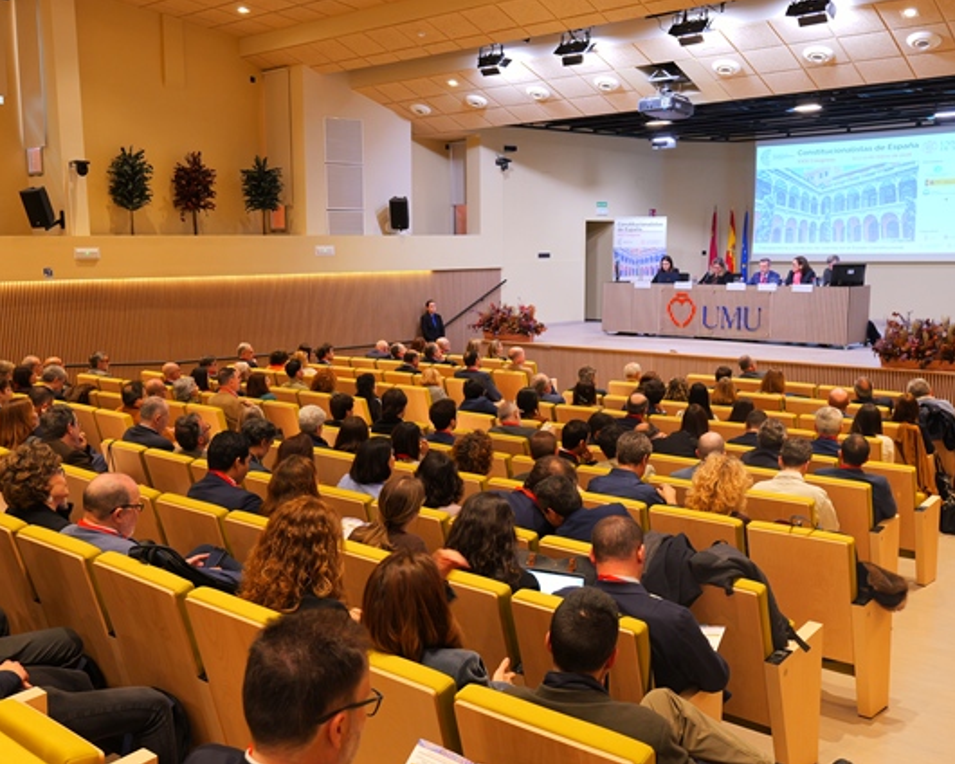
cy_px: 381
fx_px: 961
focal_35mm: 34
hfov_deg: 52.8
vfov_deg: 43.4
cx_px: 447
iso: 1600
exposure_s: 1/25
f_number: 6.3
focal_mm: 30
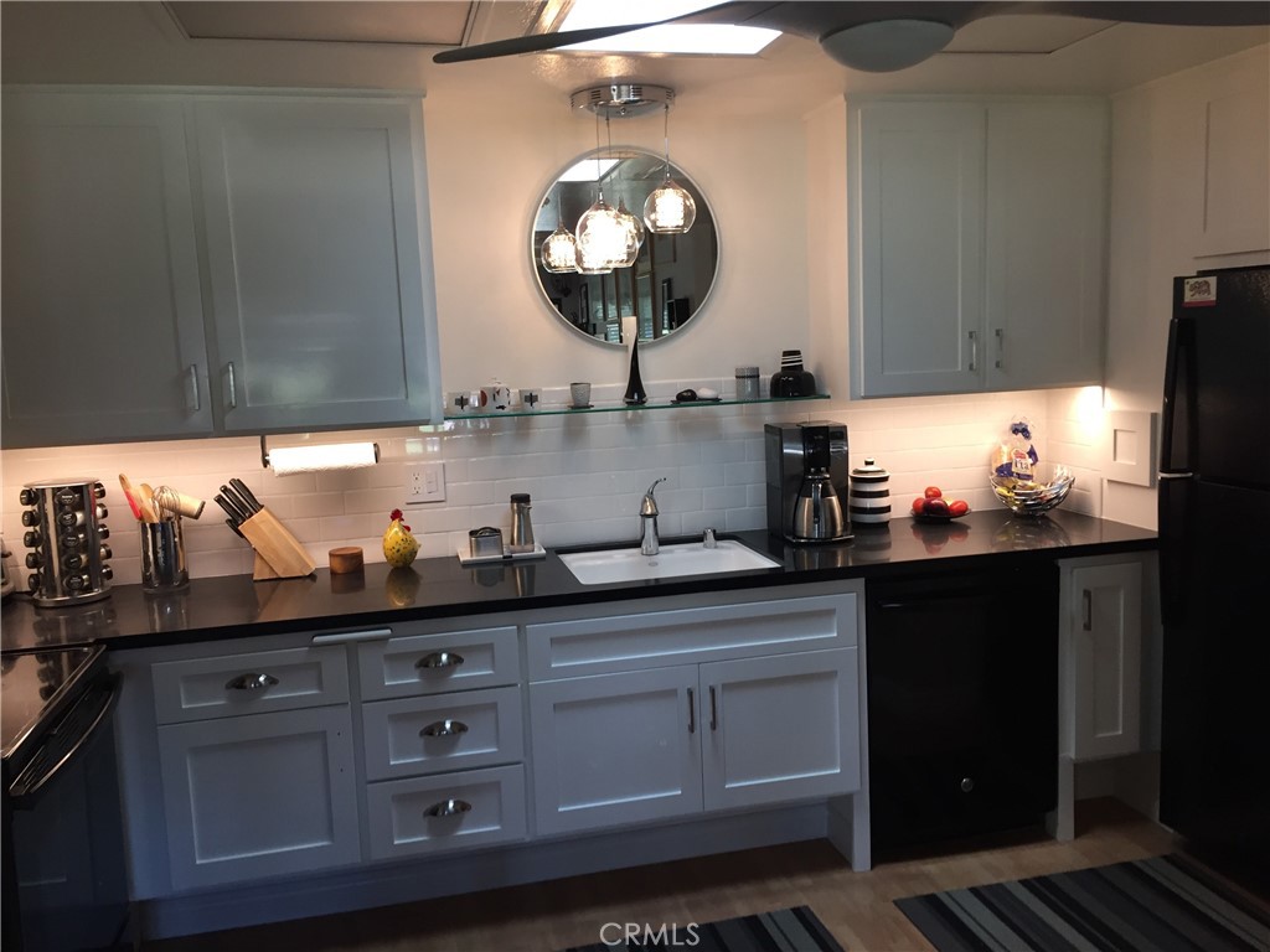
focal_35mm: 29
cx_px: 635
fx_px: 1064
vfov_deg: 48.2
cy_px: 476
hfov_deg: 61.7
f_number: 2.2
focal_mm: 4.15
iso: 64
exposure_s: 1/30
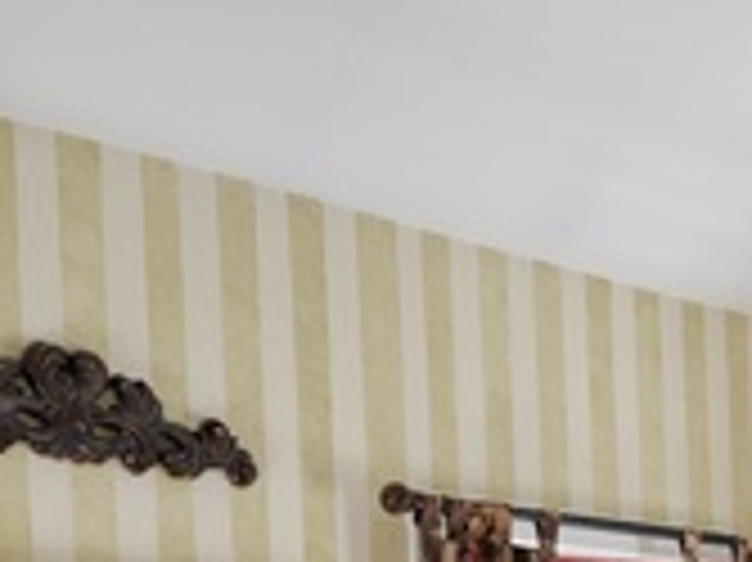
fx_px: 1498
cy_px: 827
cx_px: 838
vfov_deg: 18.9
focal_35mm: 69
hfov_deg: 25.9
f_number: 4.5
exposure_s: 1/80
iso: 400
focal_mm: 10
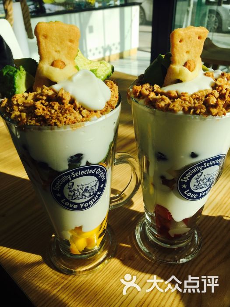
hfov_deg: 48.2
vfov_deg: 61.7
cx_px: 115
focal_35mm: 29
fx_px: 257
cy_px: 154
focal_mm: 4.15
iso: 25
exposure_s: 1/864
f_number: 2.2
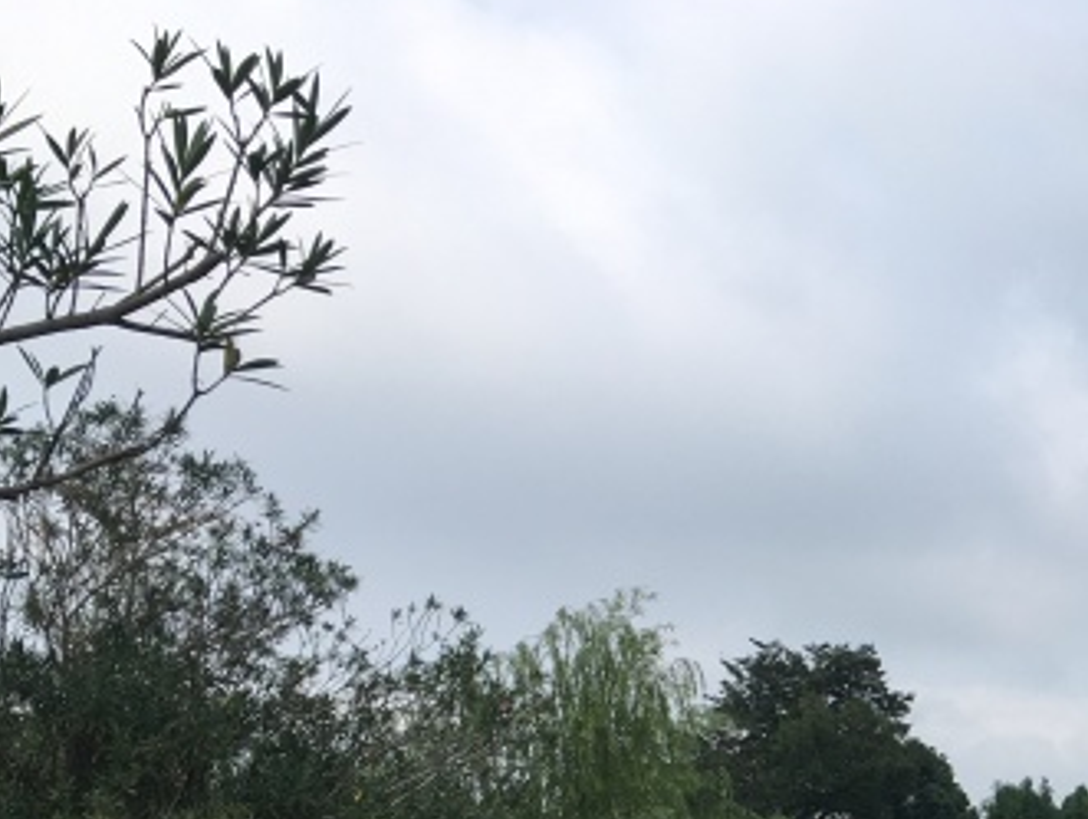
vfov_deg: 19.9
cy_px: 947
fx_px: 2203
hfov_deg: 25.7
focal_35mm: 70
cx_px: 1196
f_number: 2.2
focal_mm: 4.15
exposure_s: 1/938
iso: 25
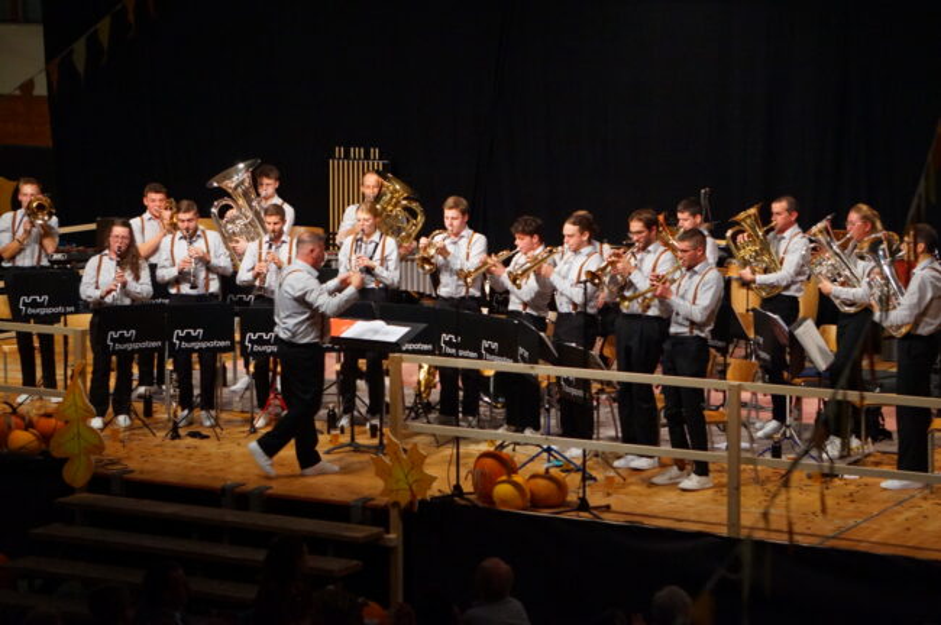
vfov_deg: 15.4
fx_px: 2311
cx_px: 470
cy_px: 312
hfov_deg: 23.0
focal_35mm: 88
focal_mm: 59
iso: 2500
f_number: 4.5
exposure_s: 1/100
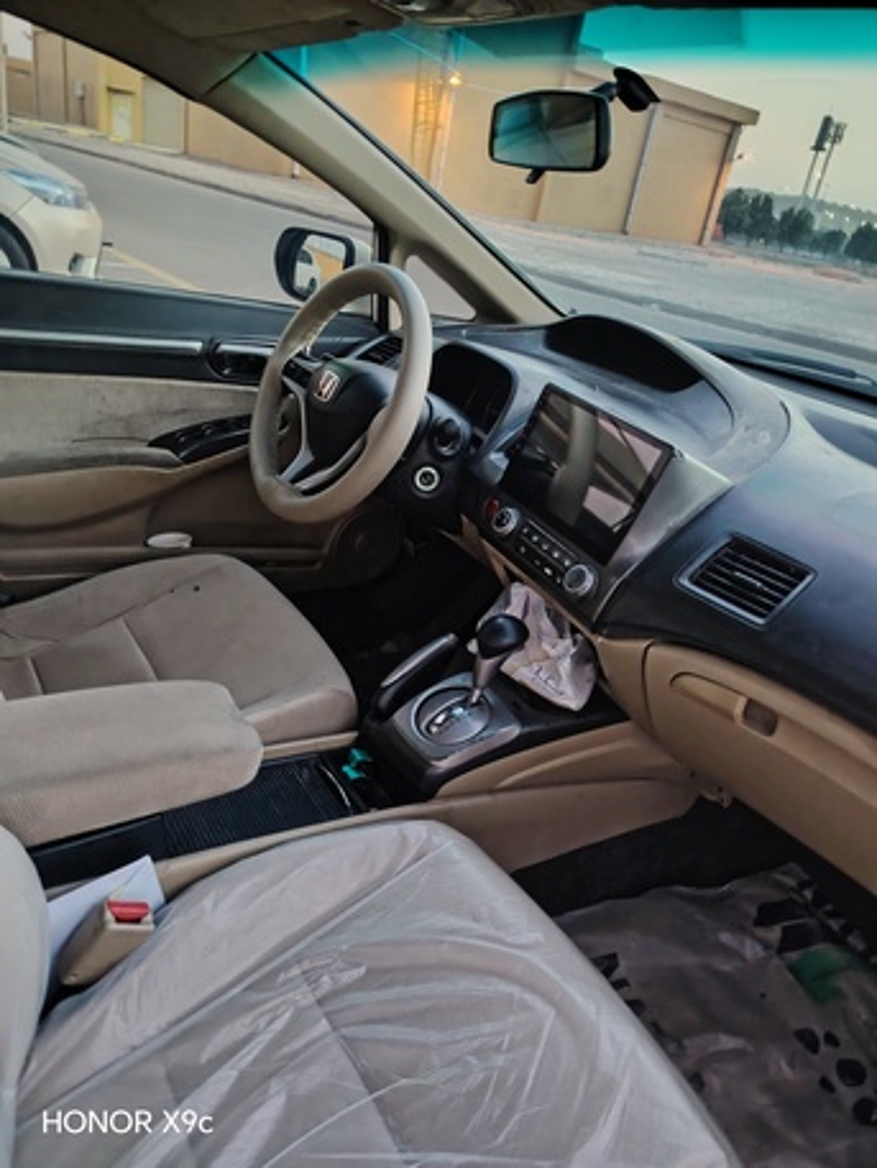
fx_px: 810
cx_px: 438
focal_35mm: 24
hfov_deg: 56.8
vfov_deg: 71.6
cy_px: 584
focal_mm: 5.25
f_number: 1.75
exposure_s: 1/20
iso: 1297
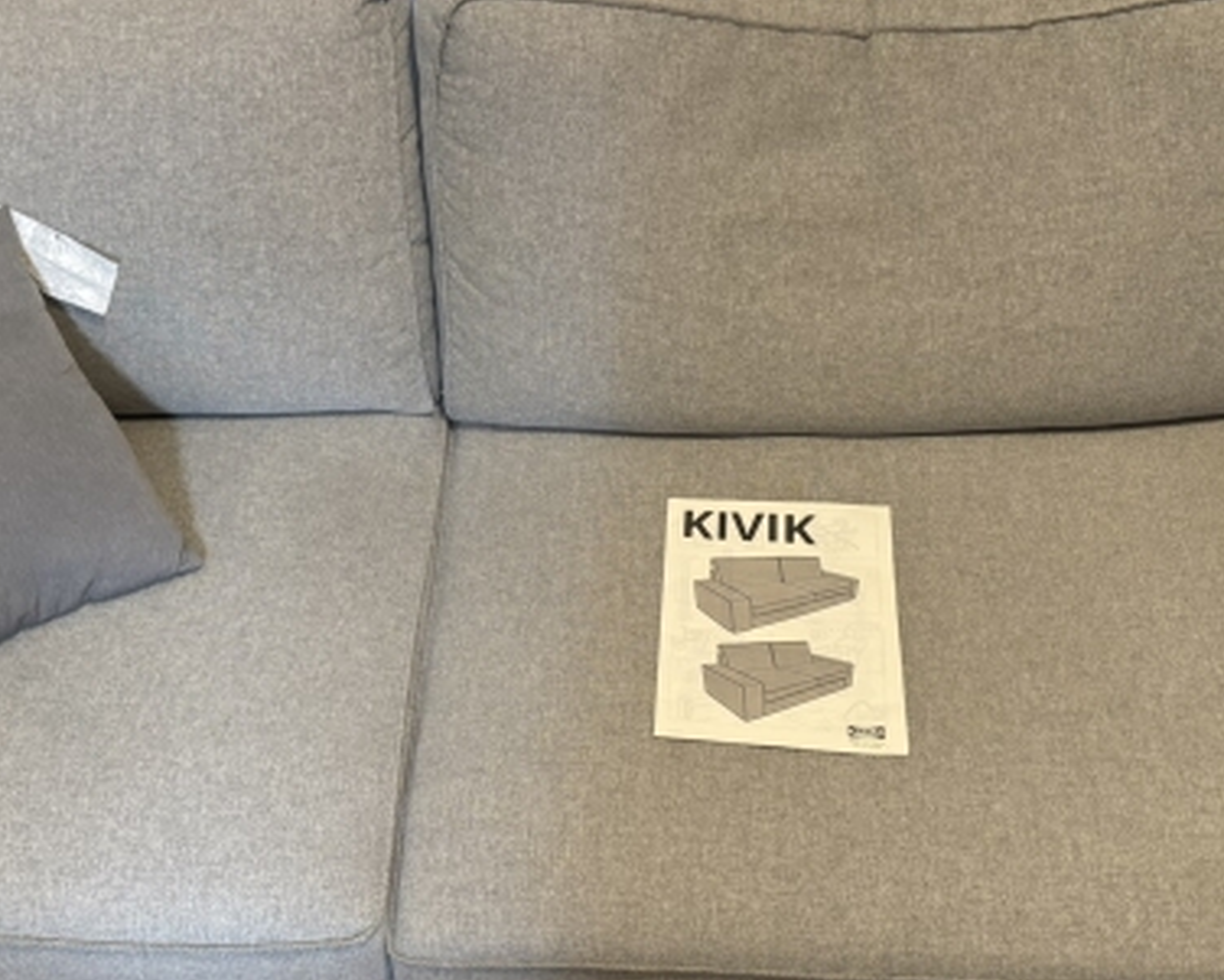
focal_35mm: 45
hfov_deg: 41.0
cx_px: 492
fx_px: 1631
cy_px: 492
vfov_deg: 33.4
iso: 200
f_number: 1.6
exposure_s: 1/50
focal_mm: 5.96
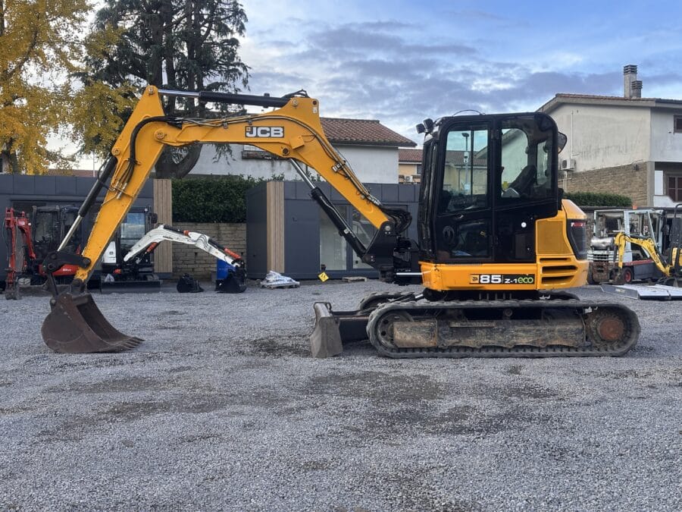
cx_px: 341
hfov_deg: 39.7
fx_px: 946
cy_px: 256
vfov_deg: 30.3
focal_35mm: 48
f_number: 1.78
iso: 64
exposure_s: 1/767
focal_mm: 6.86
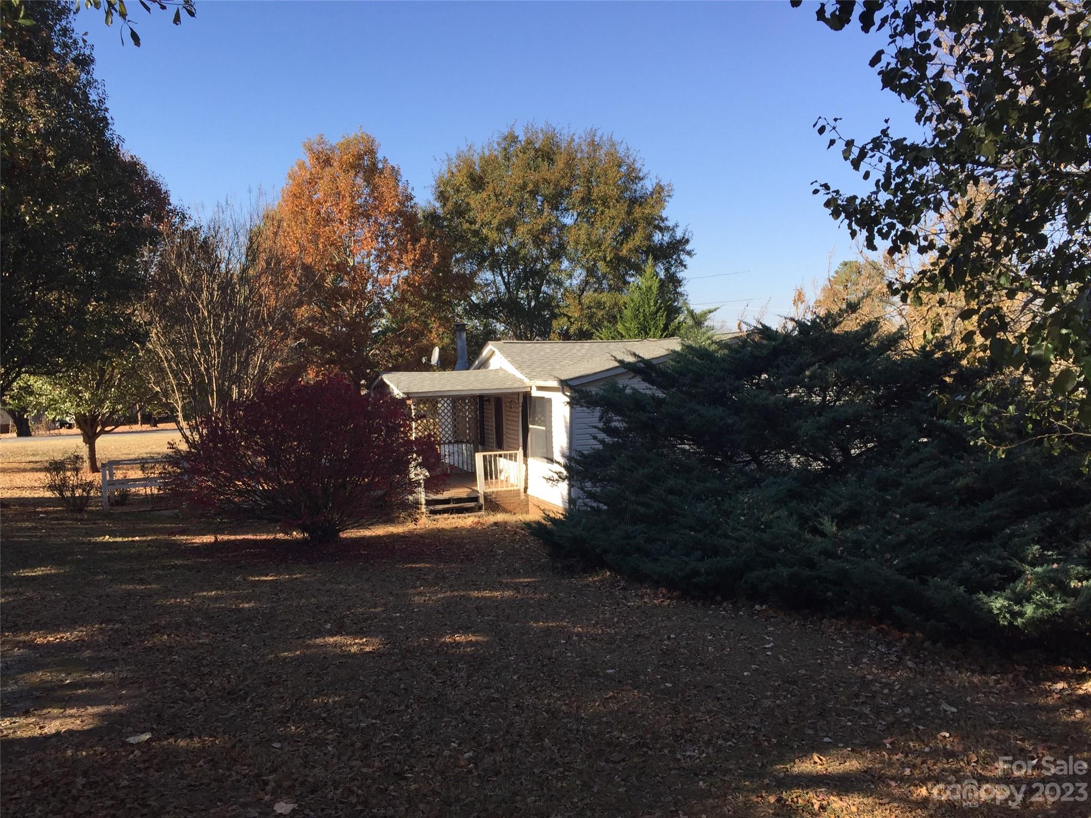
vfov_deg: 48.2
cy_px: 409
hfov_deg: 61.7
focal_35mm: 29
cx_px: 546
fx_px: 914
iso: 32
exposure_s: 1/879
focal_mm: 4.15
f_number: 2.2
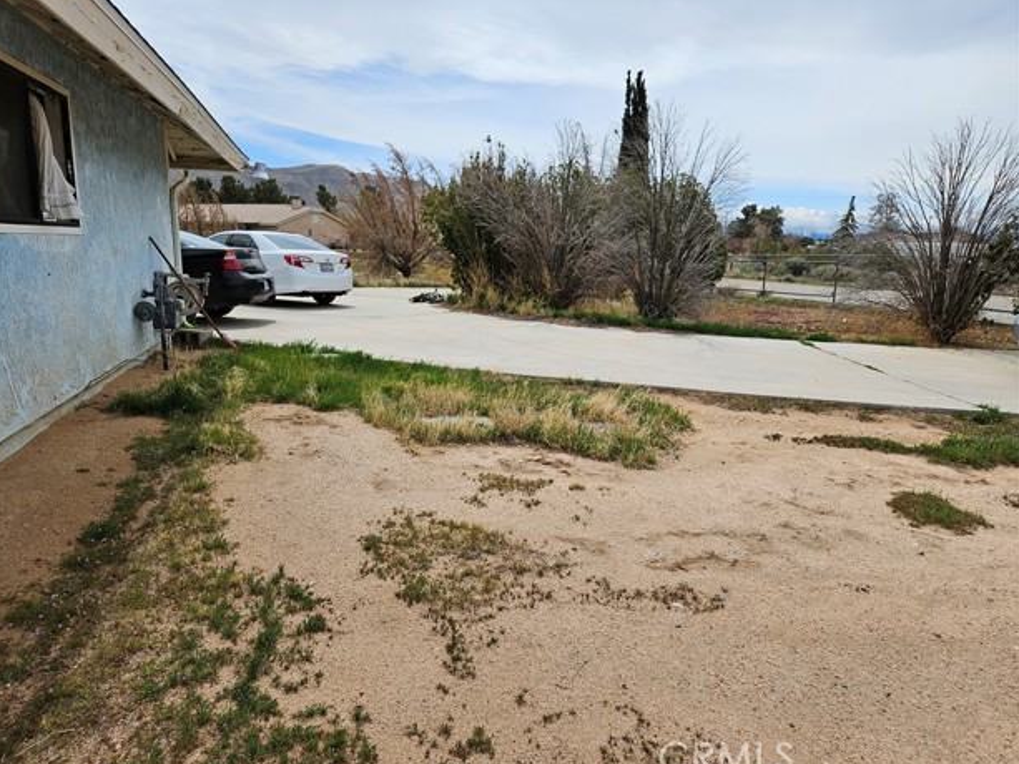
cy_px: 382
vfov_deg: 56.8
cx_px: 489
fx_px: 707
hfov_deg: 71.6
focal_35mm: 24
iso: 25
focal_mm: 5.4
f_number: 1.8
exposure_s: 1/3455
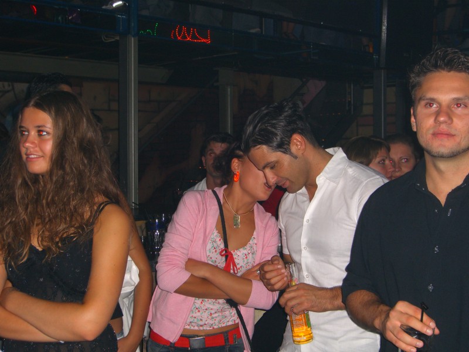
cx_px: 234
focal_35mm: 57
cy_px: 176
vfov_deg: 25.7
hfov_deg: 33.8
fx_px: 772
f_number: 3.6
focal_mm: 11.8
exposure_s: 1/60
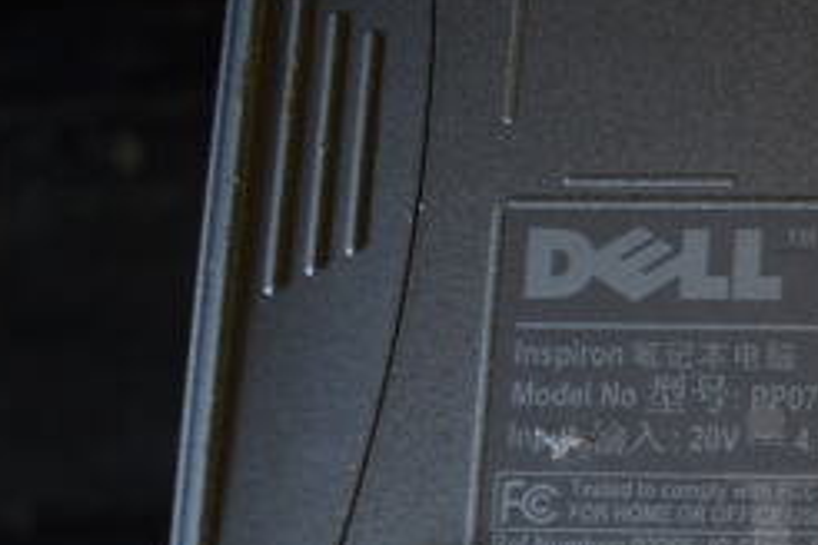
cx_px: 971
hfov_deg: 26.8
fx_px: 1522
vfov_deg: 19.7
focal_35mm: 67
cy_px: 555
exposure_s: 1/30
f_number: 3.5
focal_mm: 18
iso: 320
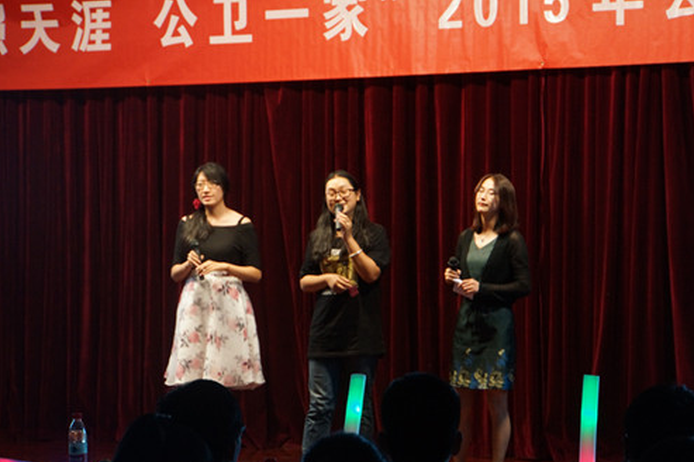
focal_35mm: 140
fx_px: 2697
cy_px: 233
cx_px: 351
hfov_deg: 14.7
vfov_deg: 9.8
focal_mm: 92
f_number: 6.3
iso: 1600
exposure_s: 1/15
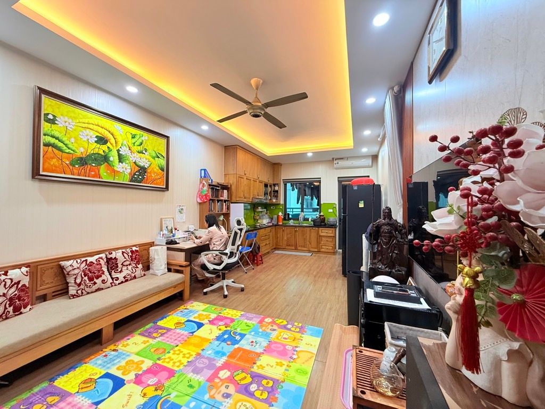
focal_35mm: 14
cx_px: 272
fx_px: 220
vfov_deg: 85.7
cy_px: 204
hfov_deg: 102.1
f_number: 2.2
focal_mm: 2.22
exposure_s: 1/100
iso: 250
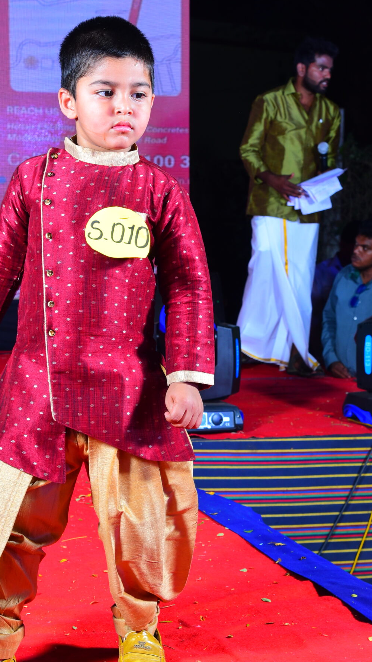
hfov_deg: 14.6
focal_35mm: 83
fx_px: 1456
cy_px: 308
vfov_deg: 25.6
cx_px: 167
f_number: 9
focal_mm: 55
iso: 640
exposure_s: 1/125
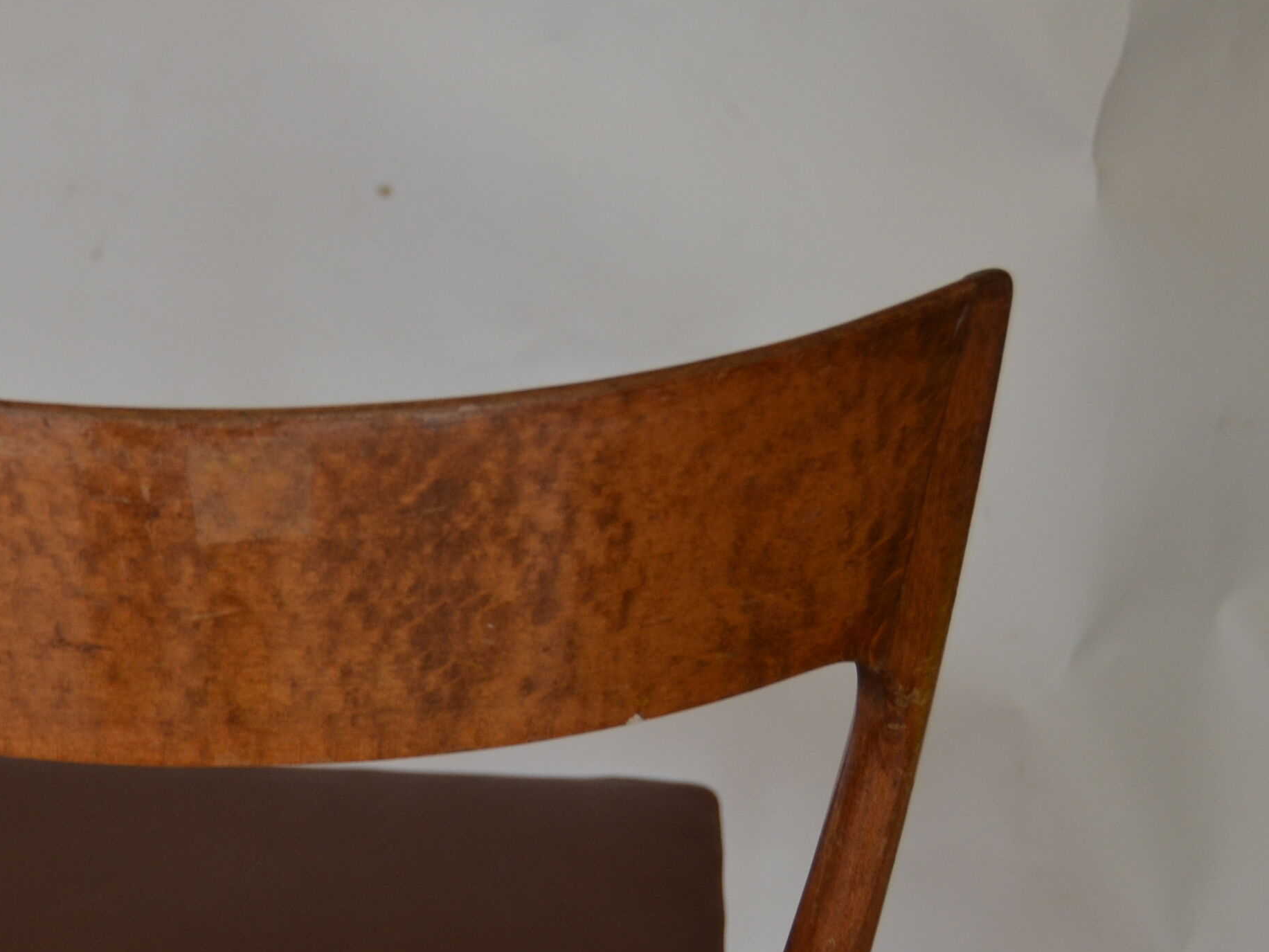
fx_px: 3298
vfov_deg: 16.4
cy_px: 562
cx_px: 190
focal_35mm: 90
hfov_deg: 21.4
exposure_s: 1/30
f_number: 4
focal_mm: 31
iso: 400
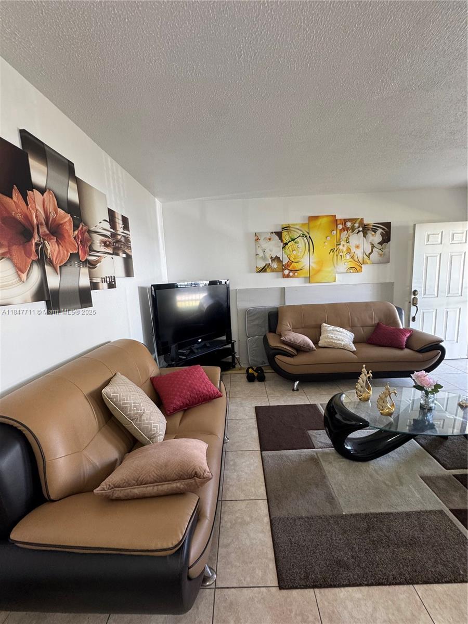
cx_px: 234
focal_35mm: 14
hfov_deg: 85.7
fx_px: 252
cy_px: 312
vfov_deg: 102.1
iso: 200
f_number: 2.2
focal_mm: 2.22
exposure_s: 1/60
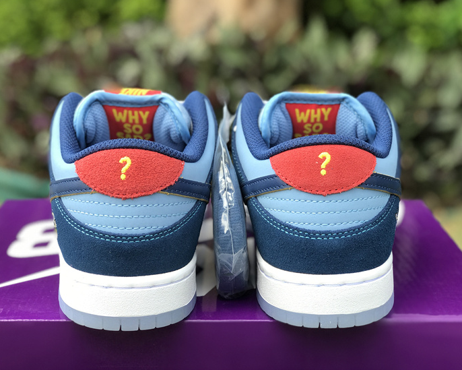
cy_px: 184
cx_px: 219
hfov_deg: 31.4
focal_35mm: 60
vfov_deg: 25.4
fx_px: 821
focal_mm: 6.6
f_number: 2.8
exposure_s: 1/101
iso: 20
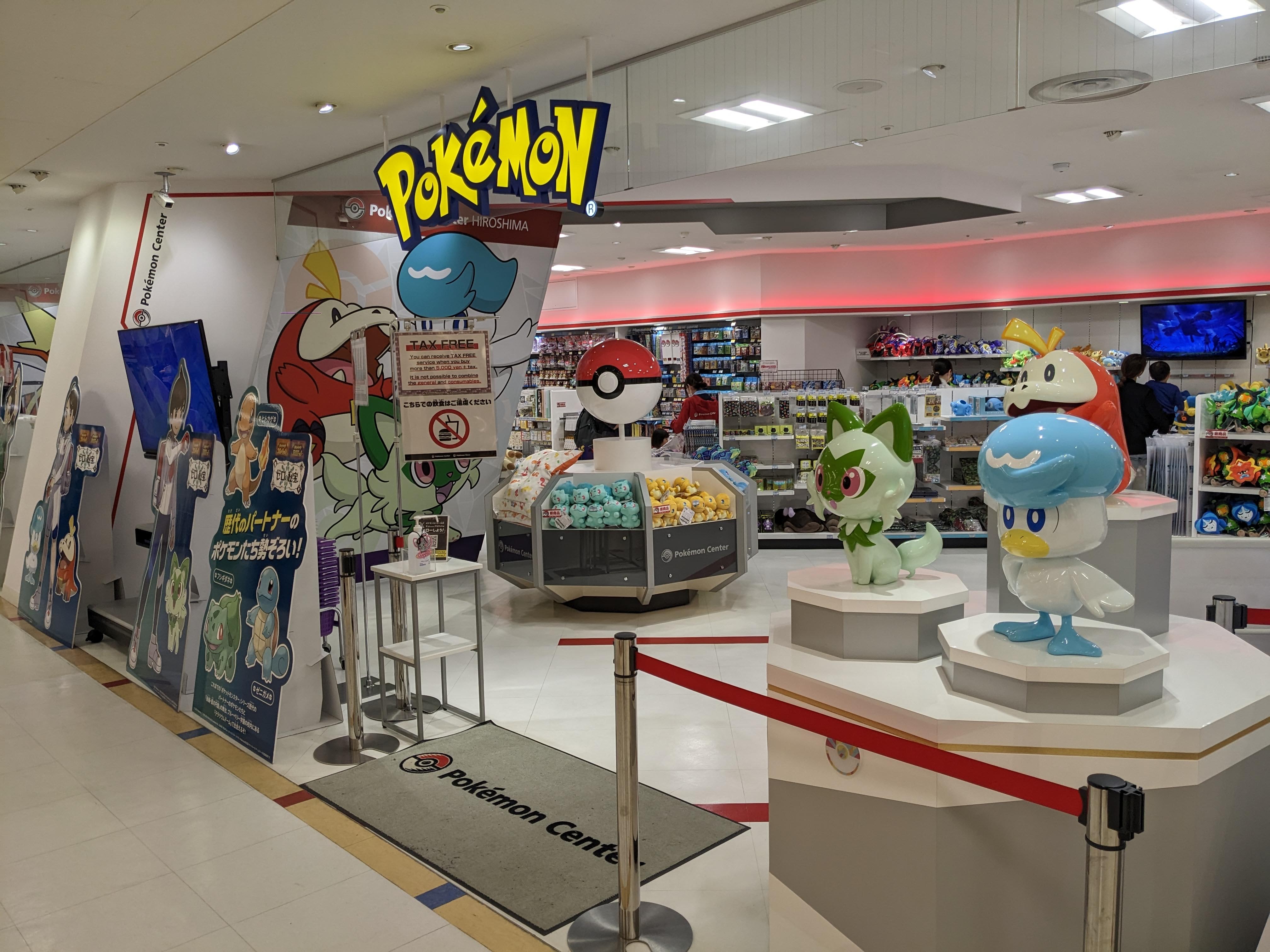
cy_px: 476
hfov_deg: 65.3
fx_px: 991
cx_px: 635
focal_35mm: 27
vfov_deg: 51.4
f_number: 1.73
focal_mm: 4.38
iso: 55
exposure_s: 1/264
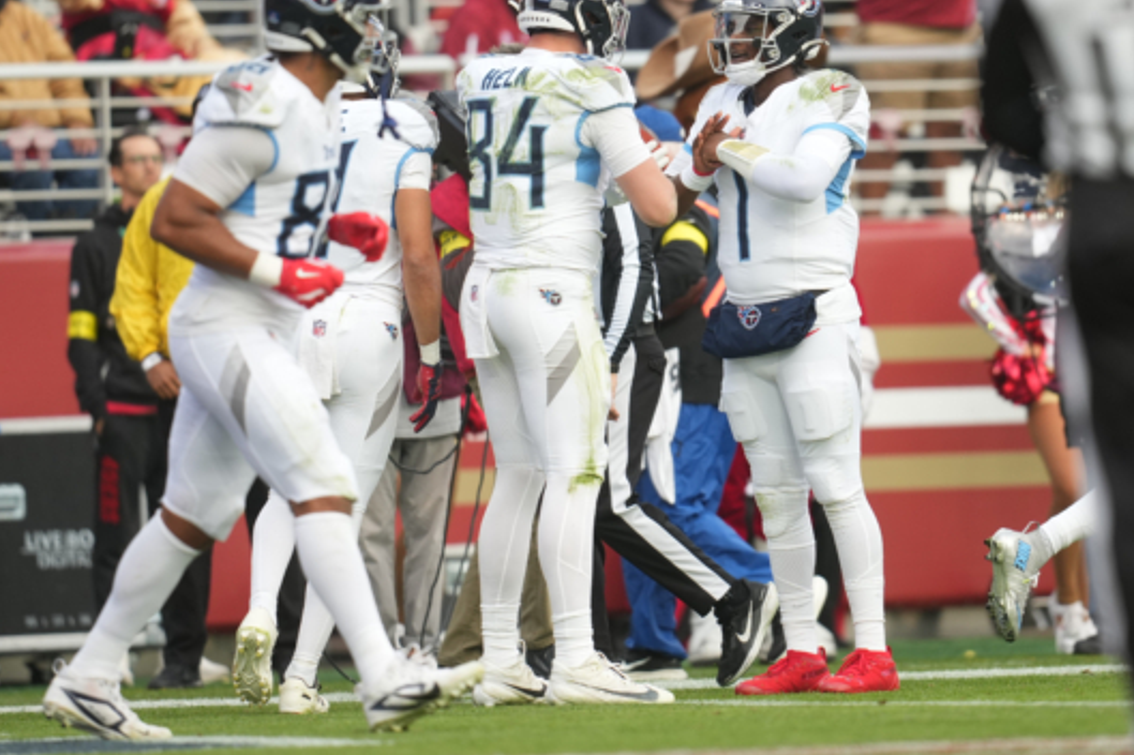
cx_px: 733
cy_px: 256
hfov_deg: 3.5
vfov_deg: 2.3
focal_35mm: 596
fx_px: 18762
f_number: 2.8
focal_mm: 400
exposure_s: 1/2000
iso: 500
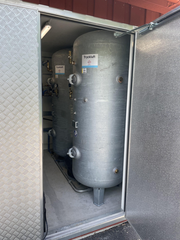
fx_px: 180
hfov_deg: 53.1
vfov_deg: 67.3
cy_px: 120
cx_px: 90
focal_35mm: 26
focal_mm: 4.2
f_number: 1.6
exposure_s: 1/581
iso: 32
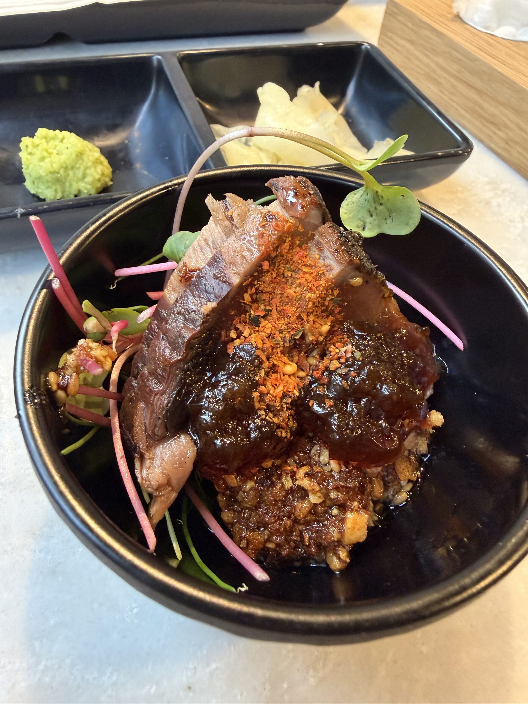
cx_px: 264
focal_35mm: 24
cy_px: 352
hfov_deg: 56.8
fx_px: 488
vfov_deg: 71.6
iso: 400
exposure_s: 1/50
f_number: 2.2
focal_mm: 2.22
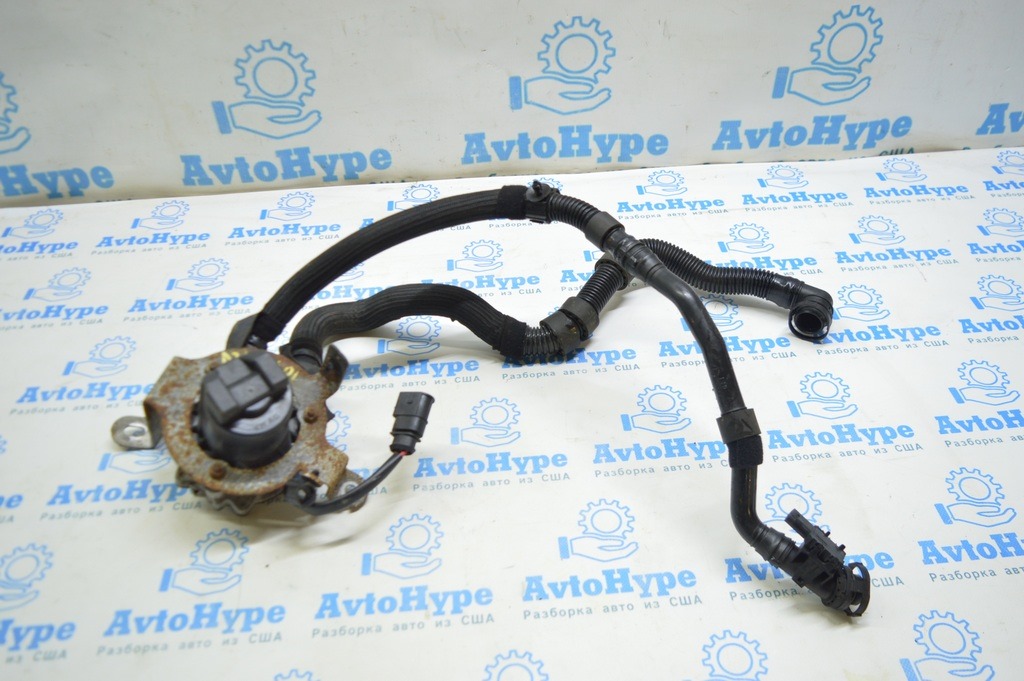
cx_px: 512
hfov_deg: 62.0
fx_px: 853
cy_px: 340
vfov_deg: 43.5
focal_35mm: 30
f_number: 3.5
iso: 400
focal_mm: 20
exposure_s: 1/40
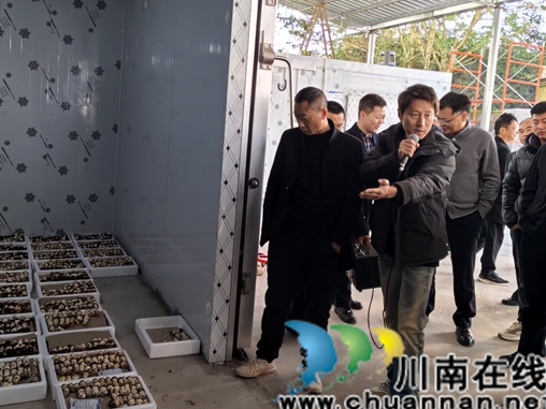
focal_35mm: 34
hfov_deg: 53.8
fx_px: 536
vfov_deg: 41.6
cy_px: 165
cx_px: 233
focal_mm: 5.52
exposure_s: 1/343
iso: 160
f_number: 1.9
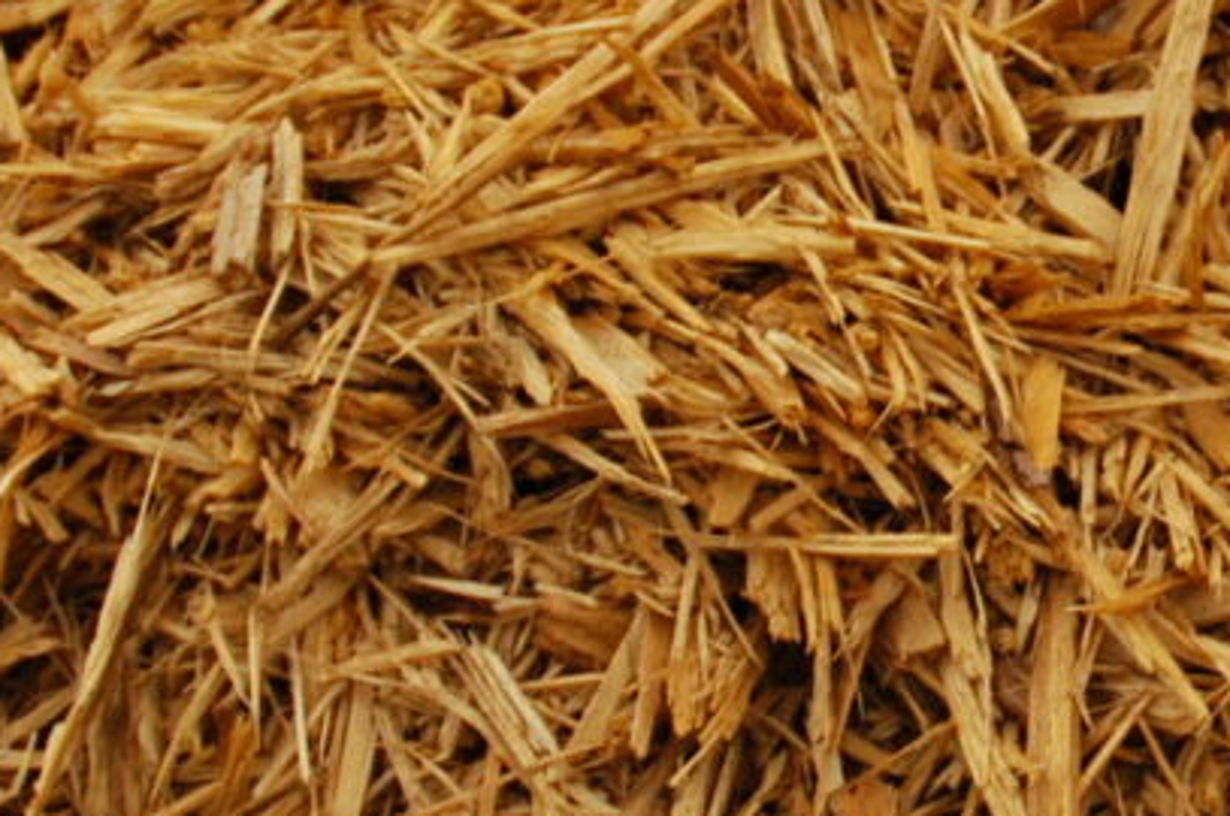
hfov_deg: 19.0
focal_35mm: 102
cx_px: 1445
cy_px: 349
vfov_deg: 13.4
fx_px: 3479
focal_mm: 18
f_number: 4
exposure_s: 1/1000
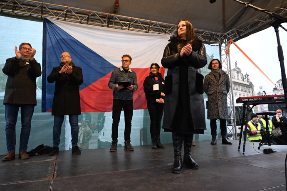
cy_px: 96
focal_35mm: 24
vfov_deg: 53.1
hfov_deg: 73.7
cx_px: 144
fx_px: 191
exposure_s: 1/400
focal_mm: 24
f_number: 4.5
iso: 4000
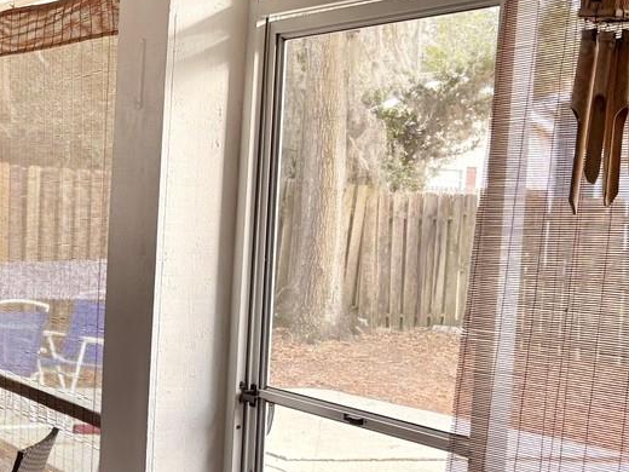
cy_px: 362
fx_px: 1454
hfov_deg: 23.2
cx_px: -28
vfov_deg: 18.3
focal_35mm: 80
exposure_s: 1/121
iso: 100
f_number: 1.6
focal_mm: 5.96
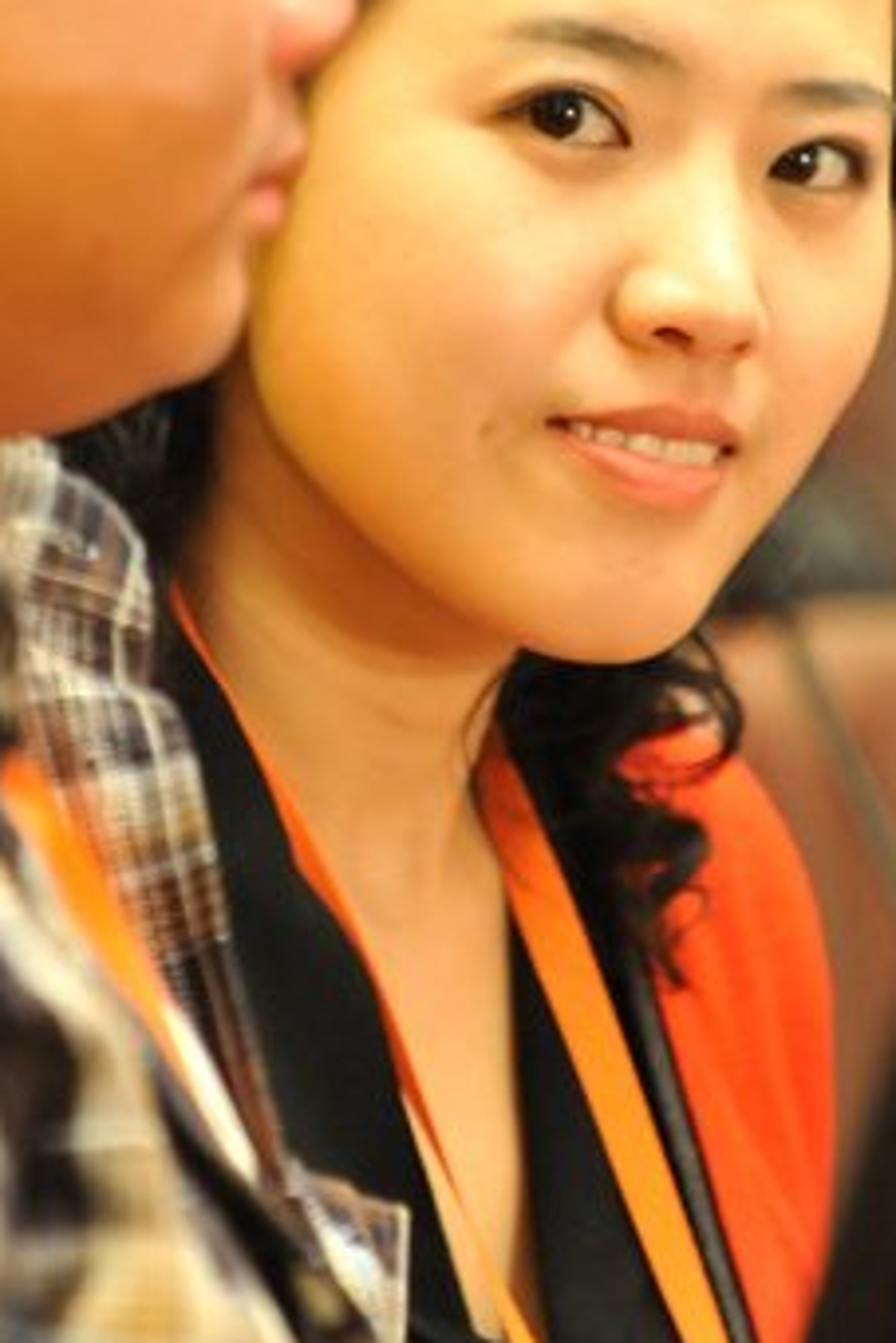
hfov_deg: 3.9
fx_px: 13164
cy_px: 352
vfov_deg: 5.8
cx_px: 655
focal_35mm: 353
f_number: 2.8
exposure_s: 1/60
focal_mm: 200
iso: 3200
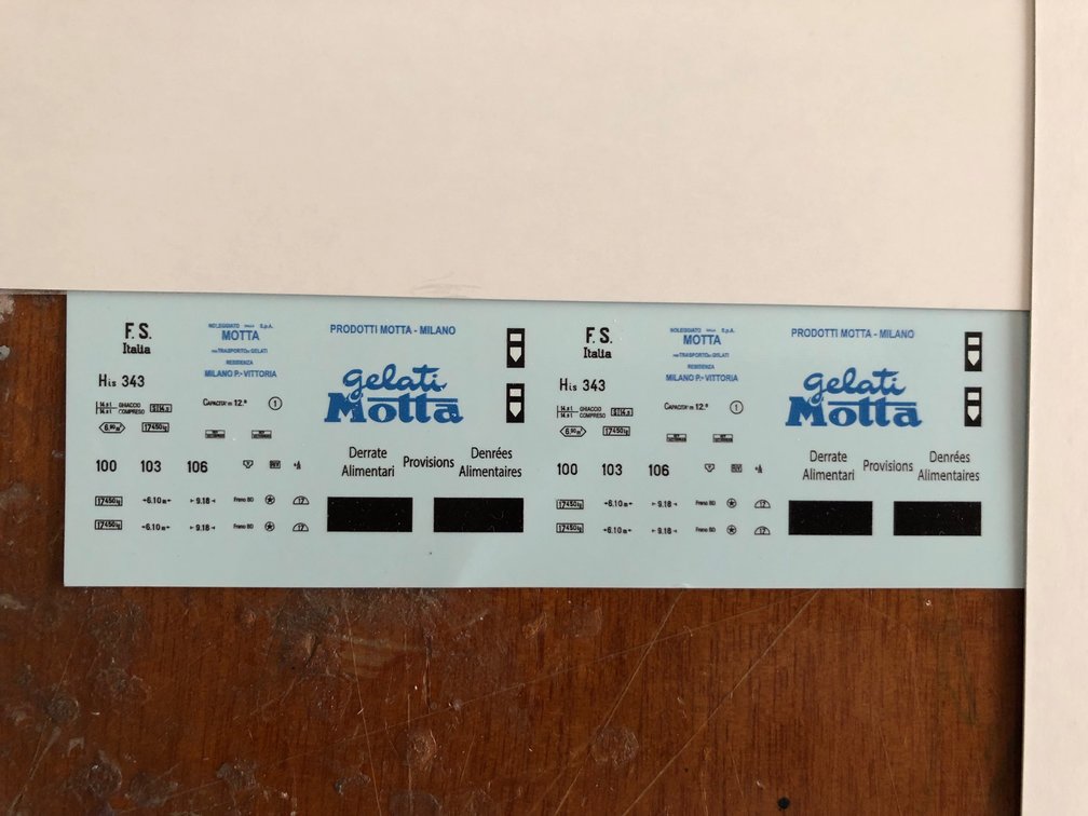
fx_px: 880
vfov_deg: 49.7
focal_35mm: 28
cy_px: 408
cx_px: 544
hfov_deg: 63.4
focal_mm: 3.99
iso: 40
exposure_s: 1/15
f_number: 1.8
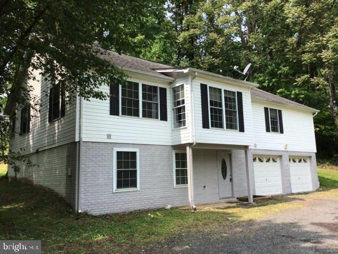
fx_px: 303
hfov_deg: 58.4
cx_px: 169
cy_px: 127
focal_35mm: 31
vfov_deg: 45.4
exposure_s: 1/550
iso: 25
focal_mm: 3.3
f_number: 2.4
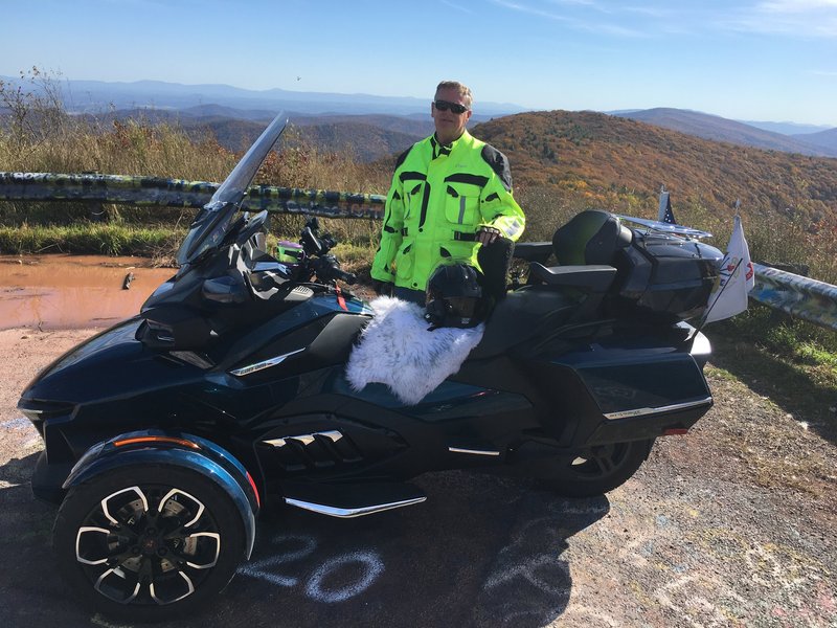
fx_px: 701
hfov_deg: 61.7
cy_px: 314
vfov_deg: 48.2
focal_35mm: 29
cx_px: 418
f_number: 2.2
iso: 25
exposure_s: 1/1350
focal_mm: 4.15
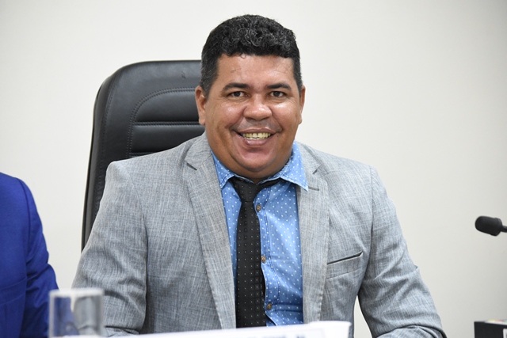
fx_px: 2324
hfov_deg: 12.4
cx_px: 254
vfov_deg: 8.3
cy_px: 169
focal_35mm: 165
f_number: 5
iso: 4000
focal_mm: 110
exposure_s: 1/60
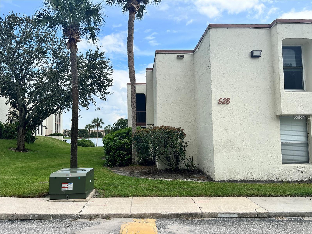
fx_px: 234
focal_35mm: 26
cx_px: 156
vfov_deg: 53.1
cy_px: 117
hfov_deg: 67.3
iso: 50
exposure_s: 1/4444
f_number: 1.5
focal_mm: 5.7
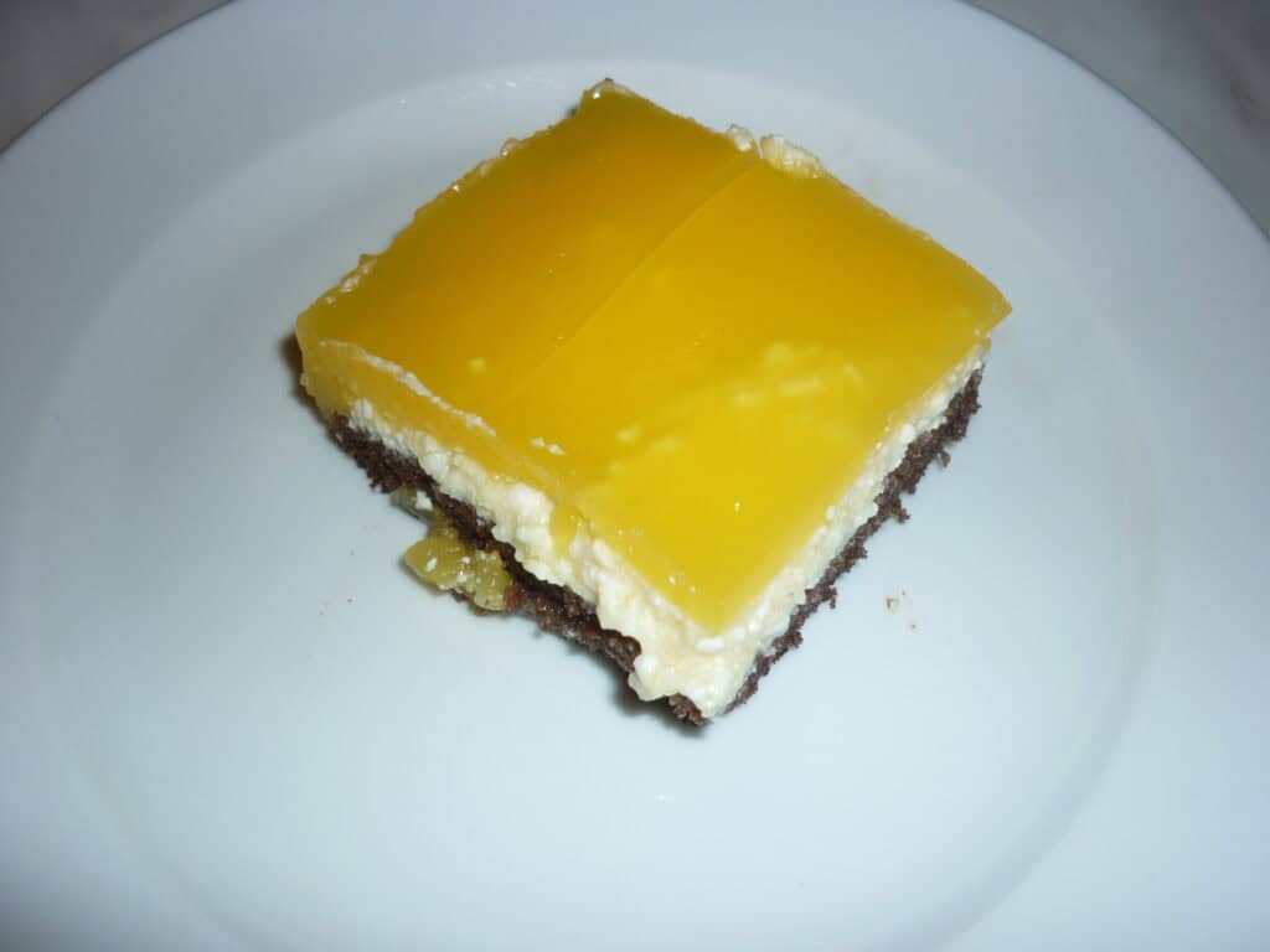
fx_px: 1211
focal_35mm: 33
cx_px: 635
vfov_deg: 42.9
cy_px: 476
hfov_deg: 55.4
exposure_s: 1/60
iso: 100
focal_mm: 5.5
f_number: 2.8
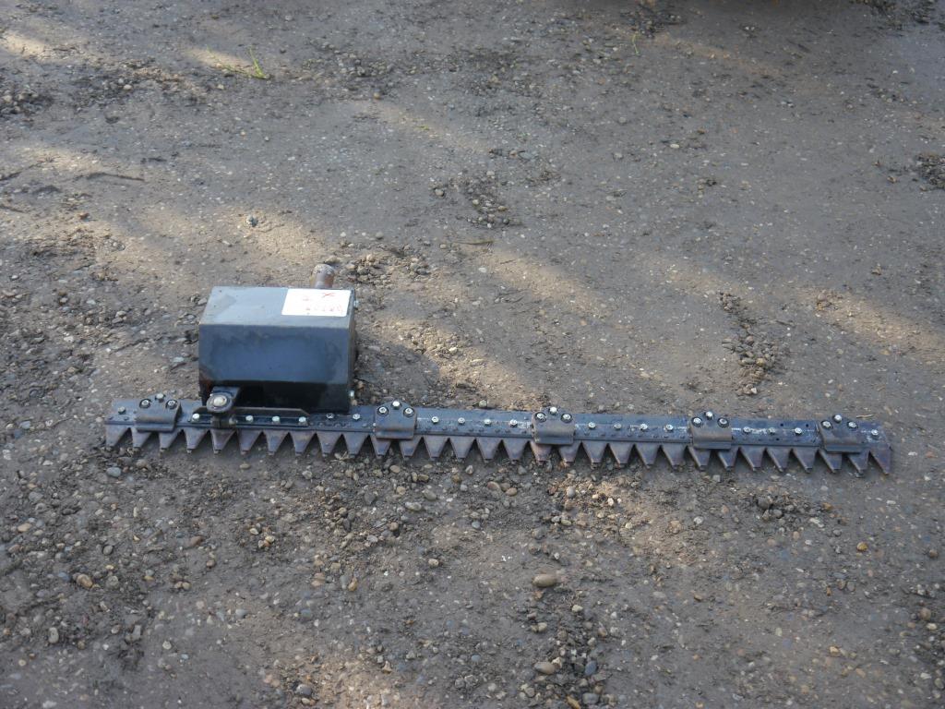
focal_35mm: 40
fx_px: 1092
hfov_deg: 46.8
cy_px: 354
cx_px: 472
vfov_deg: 36.0
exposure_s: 1/60
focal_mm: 20
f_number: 4.2
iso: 200
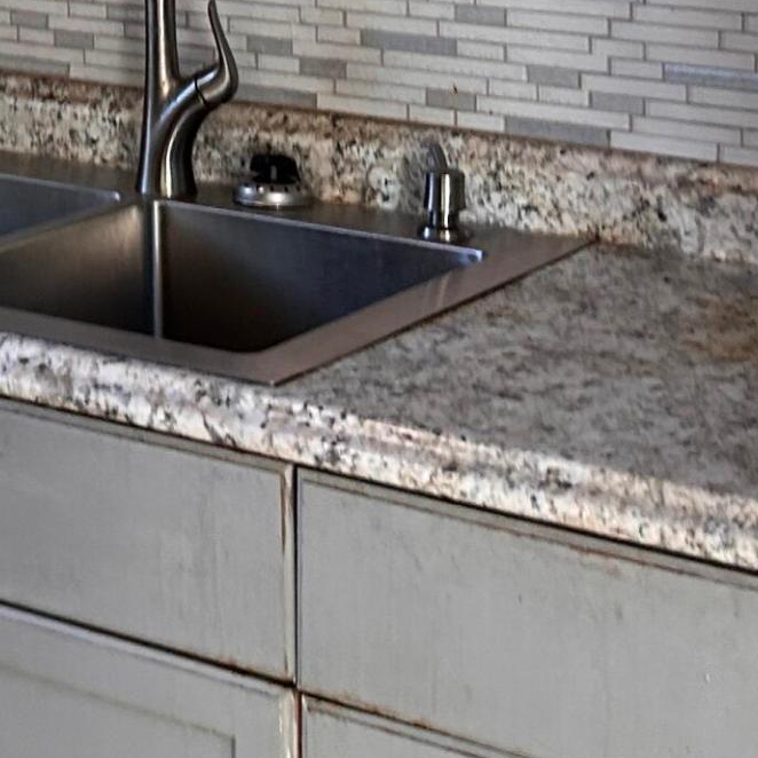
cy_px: -207
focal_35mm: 100
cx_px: -73
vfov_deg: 16.5
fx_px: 2477
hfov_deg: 16.9
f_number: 1.5
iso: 160
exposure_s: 1/60
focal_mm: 5.7
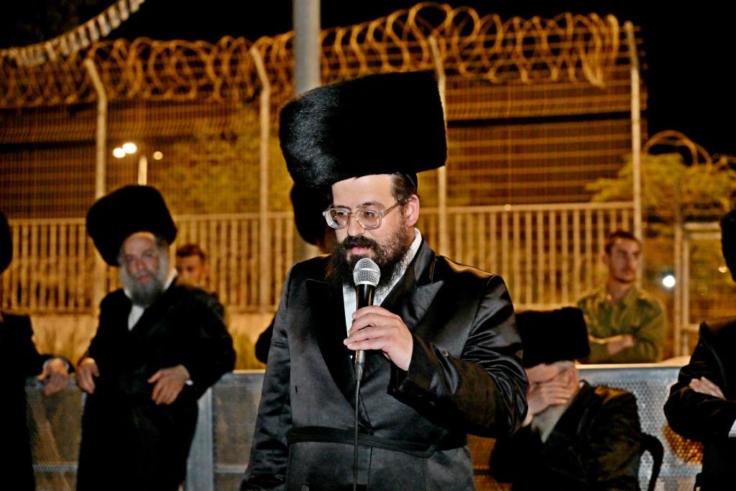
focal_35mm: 68
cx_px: 368
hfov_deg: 29.7
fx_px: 1390
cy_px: 246
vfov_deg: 20.0
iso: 2500
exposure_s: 1/125
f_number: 4
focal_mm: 68
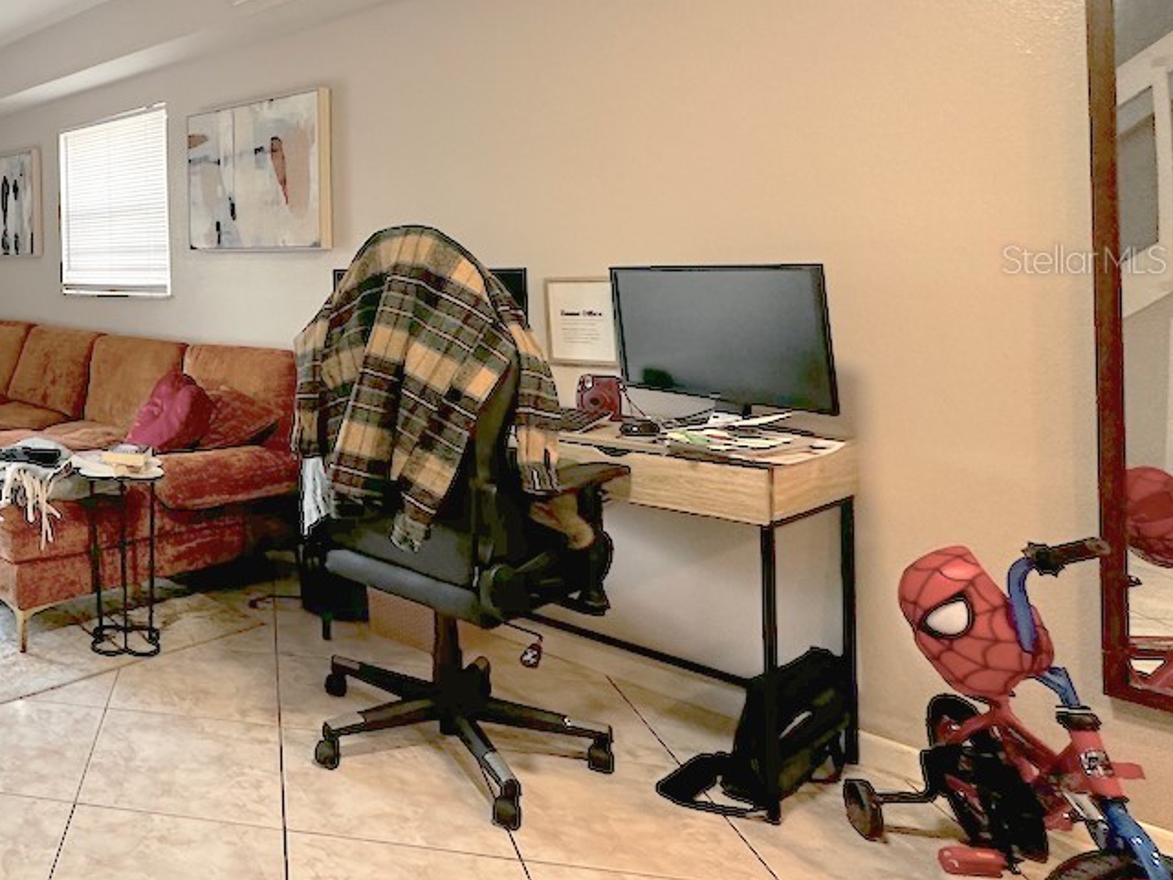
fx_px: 949
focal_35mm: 28
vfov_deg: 48.5
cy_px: 258
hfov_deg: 51.1
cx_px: 2
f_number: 2.2
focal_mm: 2.22
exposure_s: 1/60
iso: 250
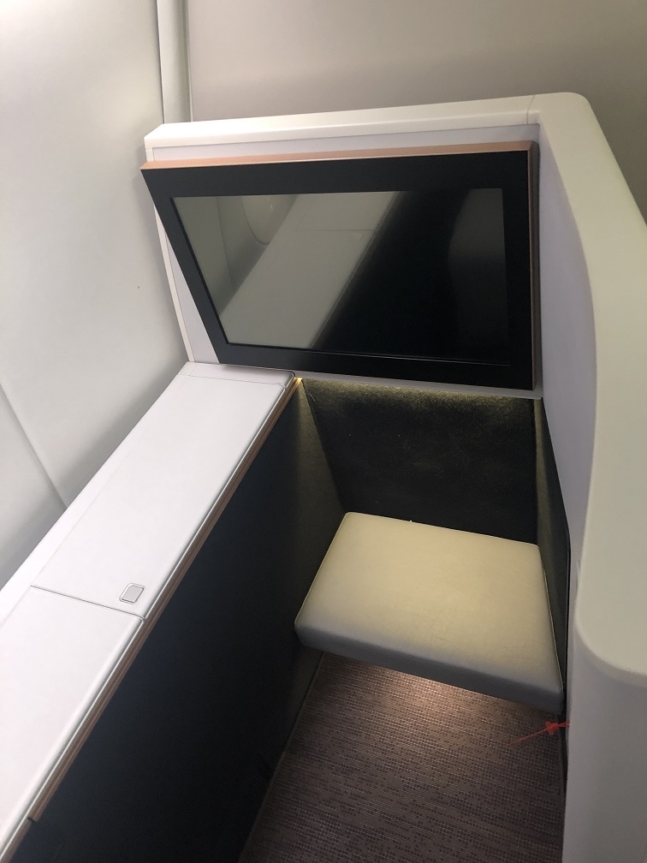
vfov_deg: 63.4
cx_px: 324
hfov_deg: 49.7
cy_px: 432
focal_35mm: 28
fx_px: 698
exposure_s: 1/7
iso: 100
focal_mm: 3.99
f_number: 1.8
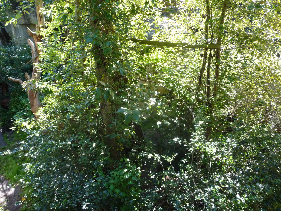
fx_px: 227
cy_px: 106
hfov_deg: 63.4
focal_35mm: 28
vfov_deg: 49.7
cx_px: 140
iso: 400
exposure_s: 1/200
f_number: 3.3
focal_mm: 4.7
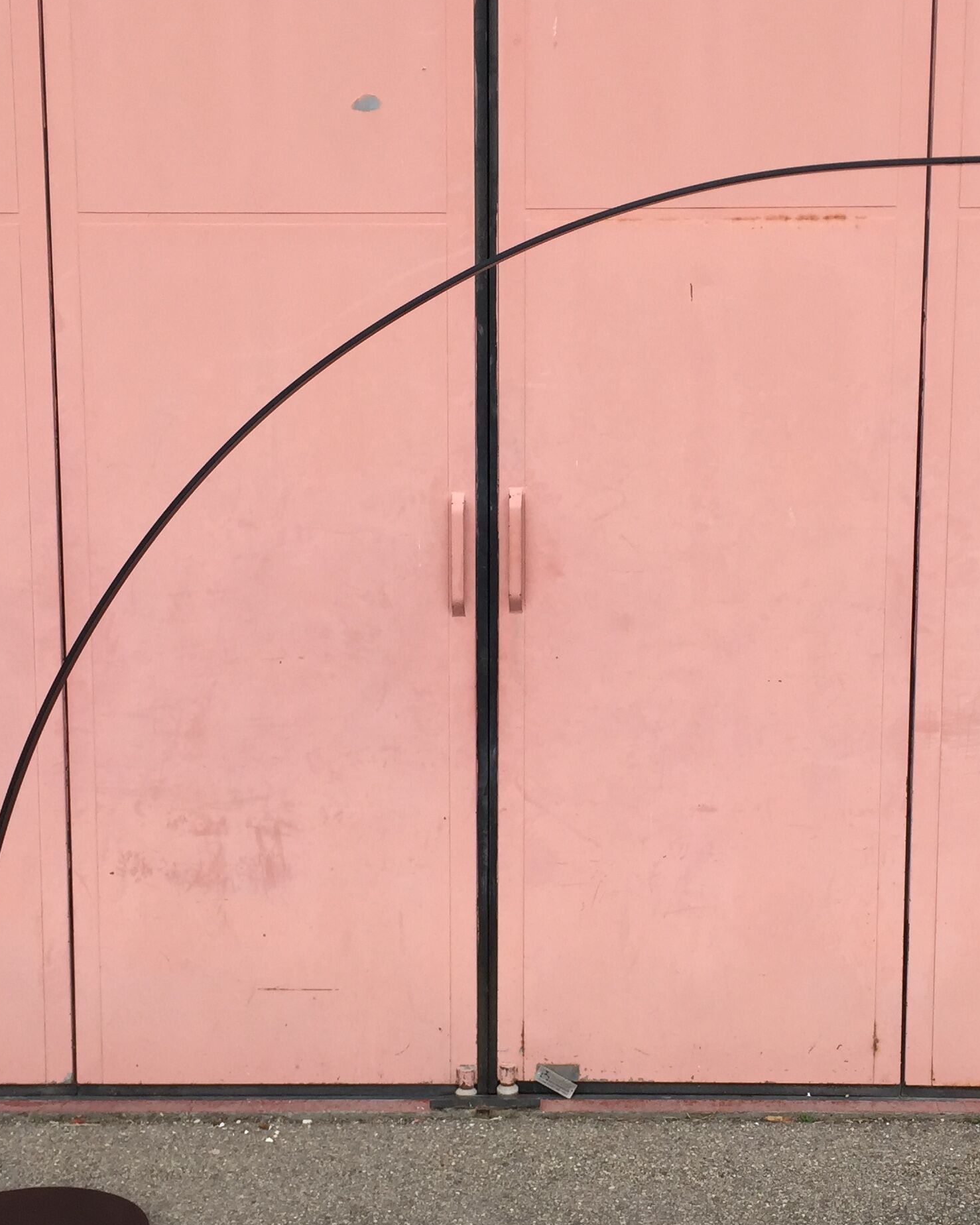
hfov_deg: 30.2
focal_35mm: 50
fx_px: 1813
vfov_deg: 37.3
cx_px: 574
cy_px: 697
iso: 32
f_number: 2.2
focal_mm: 4.15
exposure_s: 1/1099
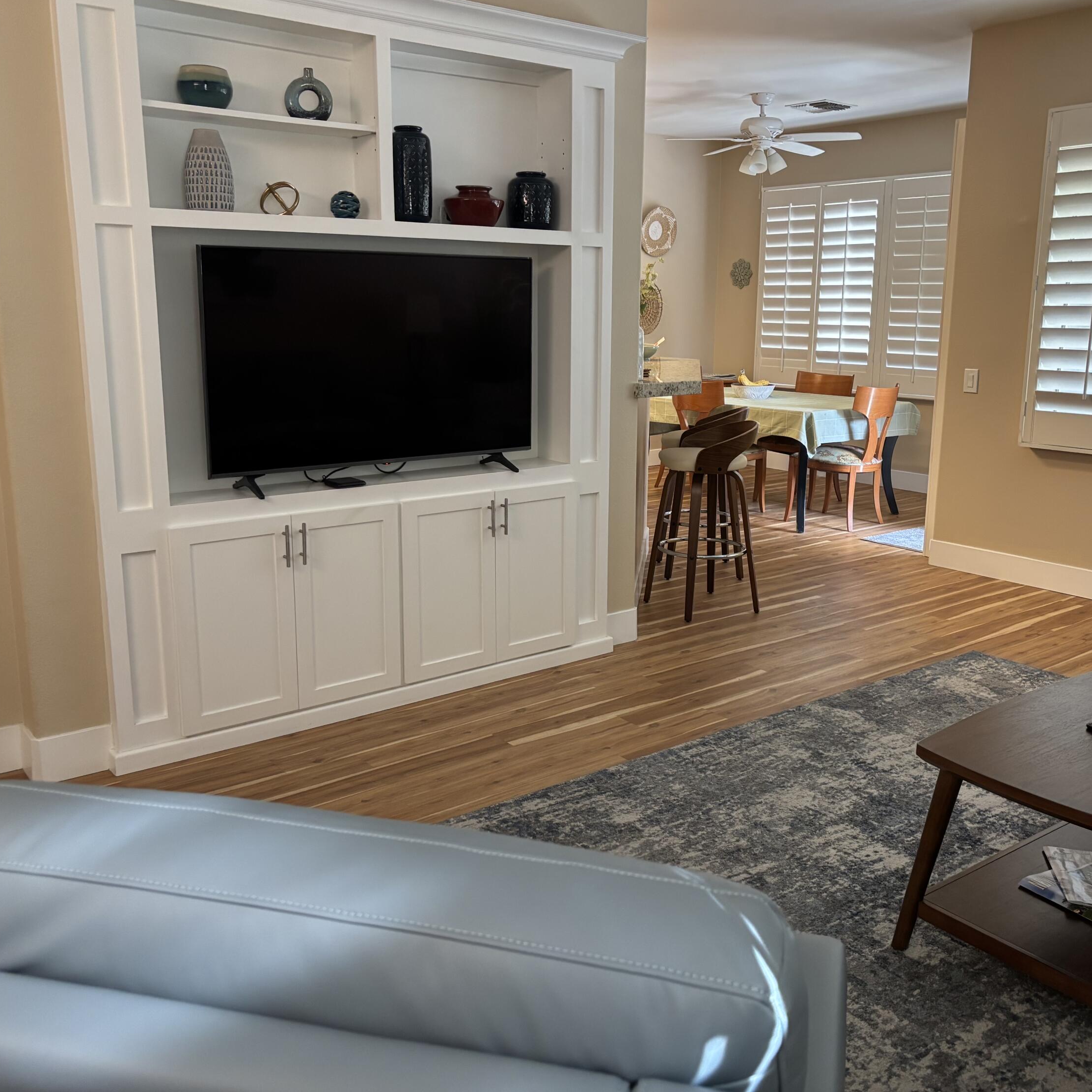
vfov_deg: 52.5
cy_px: 541
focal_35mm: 31
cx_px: 588
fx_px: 1106
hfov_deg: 52.5
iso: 320
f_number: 1.6
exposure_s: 1/60
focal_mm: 5.96
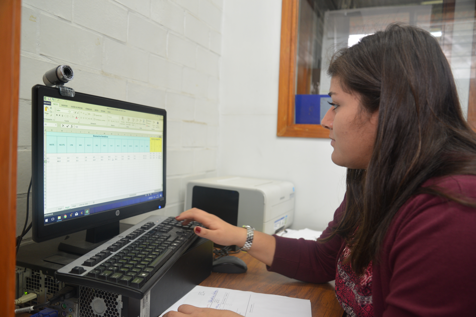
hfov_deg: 63.6
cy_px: 158
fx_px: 384
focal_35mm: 29
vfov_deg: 45.0
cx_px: 238
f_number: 3.8
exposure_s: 1/50
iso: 800
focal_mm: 29
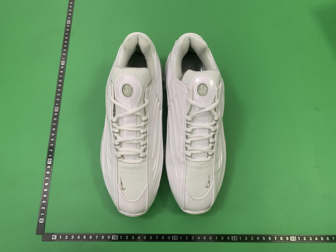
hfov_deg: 67.3
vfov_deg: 53.1
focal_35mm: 26
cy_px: 126
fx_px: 252
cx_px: 168
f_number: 1.8
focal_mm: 4.25
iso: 100
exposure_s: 1/60
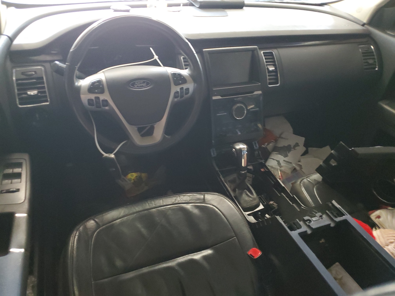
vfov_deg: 53.1
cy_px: 148
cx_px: 198
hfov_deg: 67.3
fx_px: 297
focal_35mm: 26
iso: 352
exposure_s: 1/40
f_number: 1.5
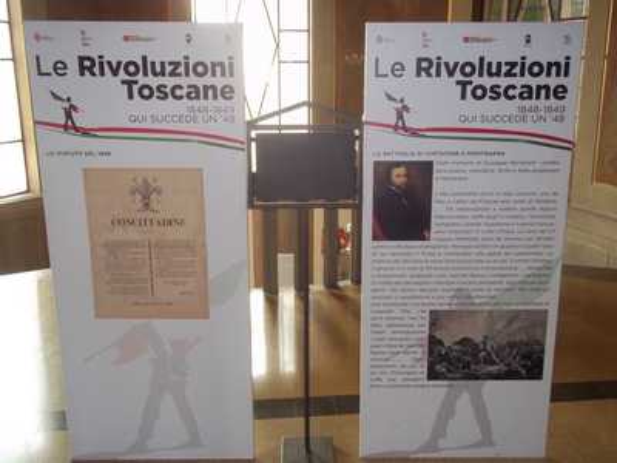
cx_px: 308
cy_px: 232
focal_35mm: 36
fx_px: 642
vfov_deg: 39.7
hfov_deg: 51.4
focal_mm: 6.5
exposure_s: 1/30
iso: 160
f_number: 3.1
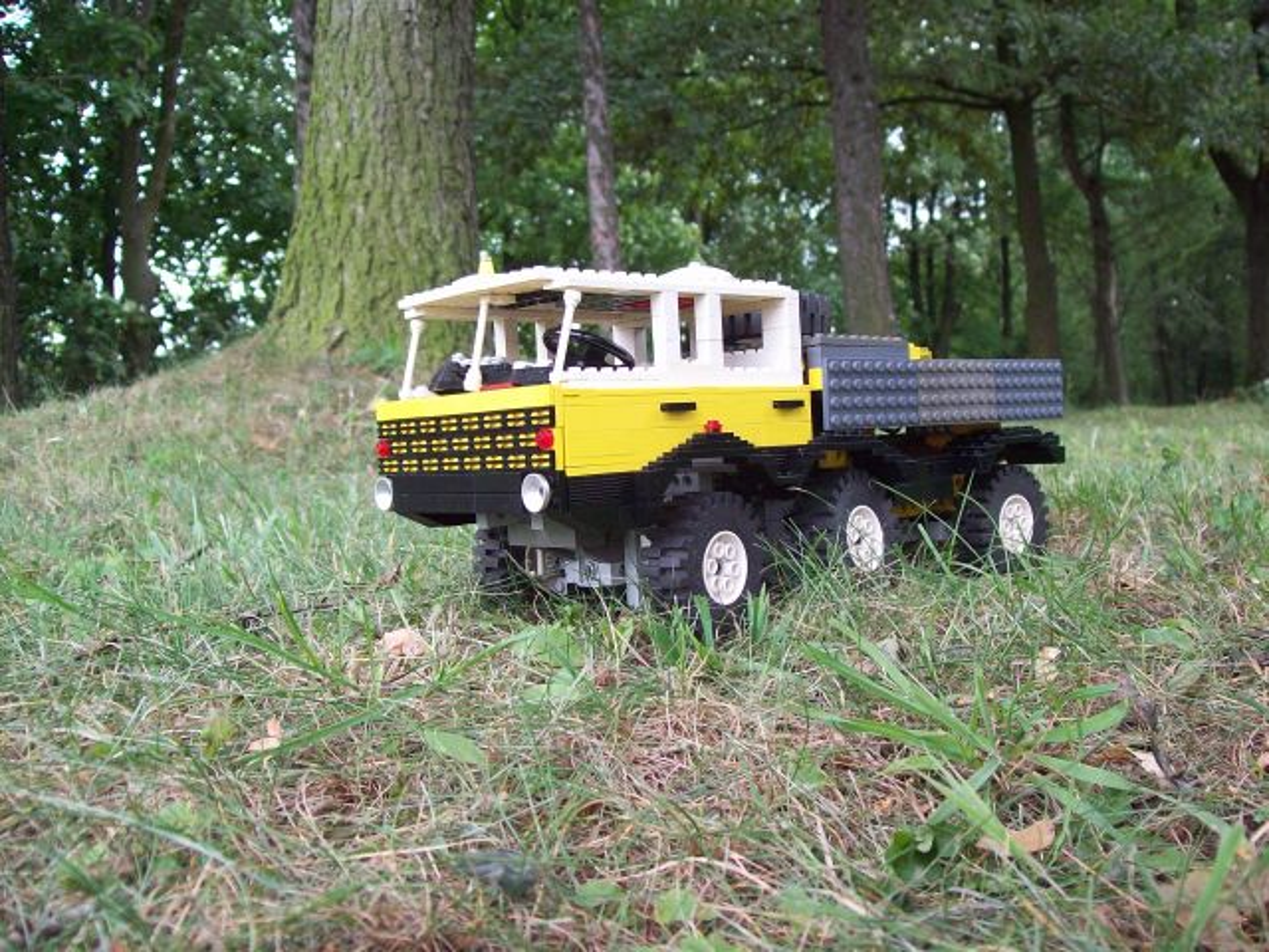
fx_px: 1320
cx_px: 634
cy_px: 476
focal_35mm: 36
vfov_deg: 39.7
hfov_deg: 51.4
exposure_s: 1/123
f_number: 2.7
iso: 80
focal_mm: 6
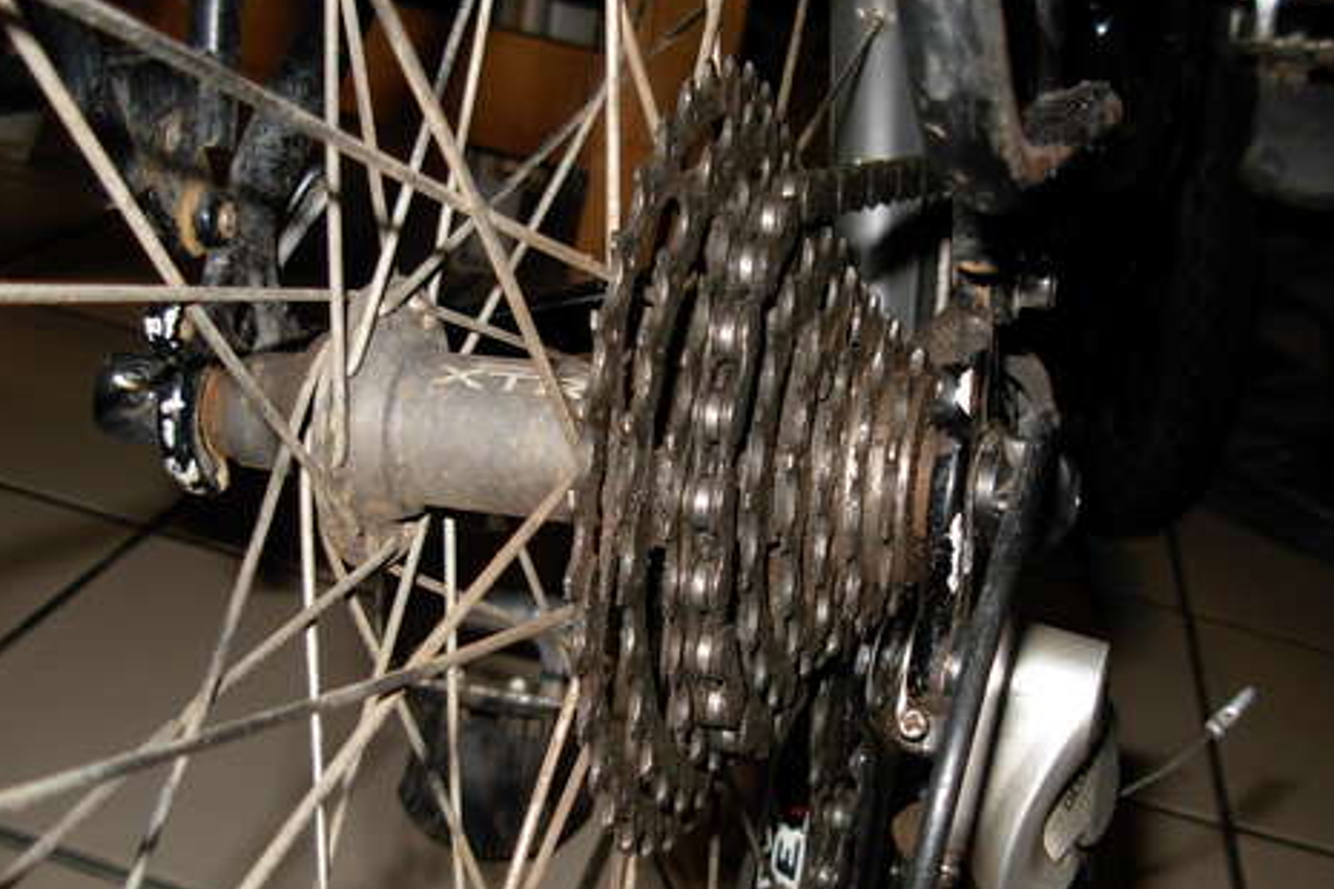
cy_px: 470
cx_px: 666
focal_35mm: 51
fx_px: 1890
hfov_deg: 38.9
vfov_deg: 26.5
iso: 79
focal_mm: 6.3
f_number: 2.9
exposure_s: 1/22.6
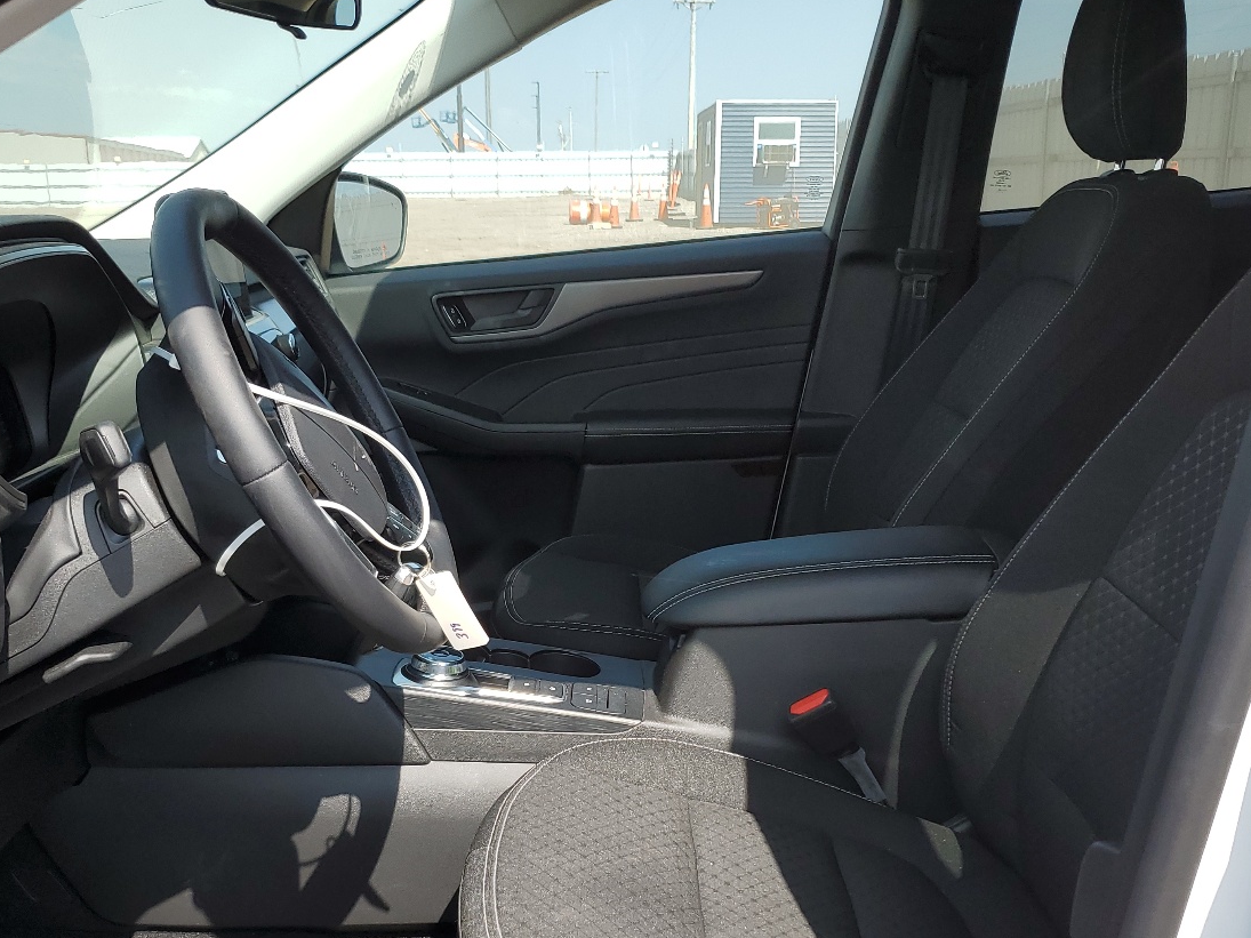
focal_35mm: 38
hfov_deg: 49.0
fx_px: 1373
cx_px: 591
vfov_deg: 37.3
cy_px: 623
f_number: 1.5
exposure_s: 1/1250
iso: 50
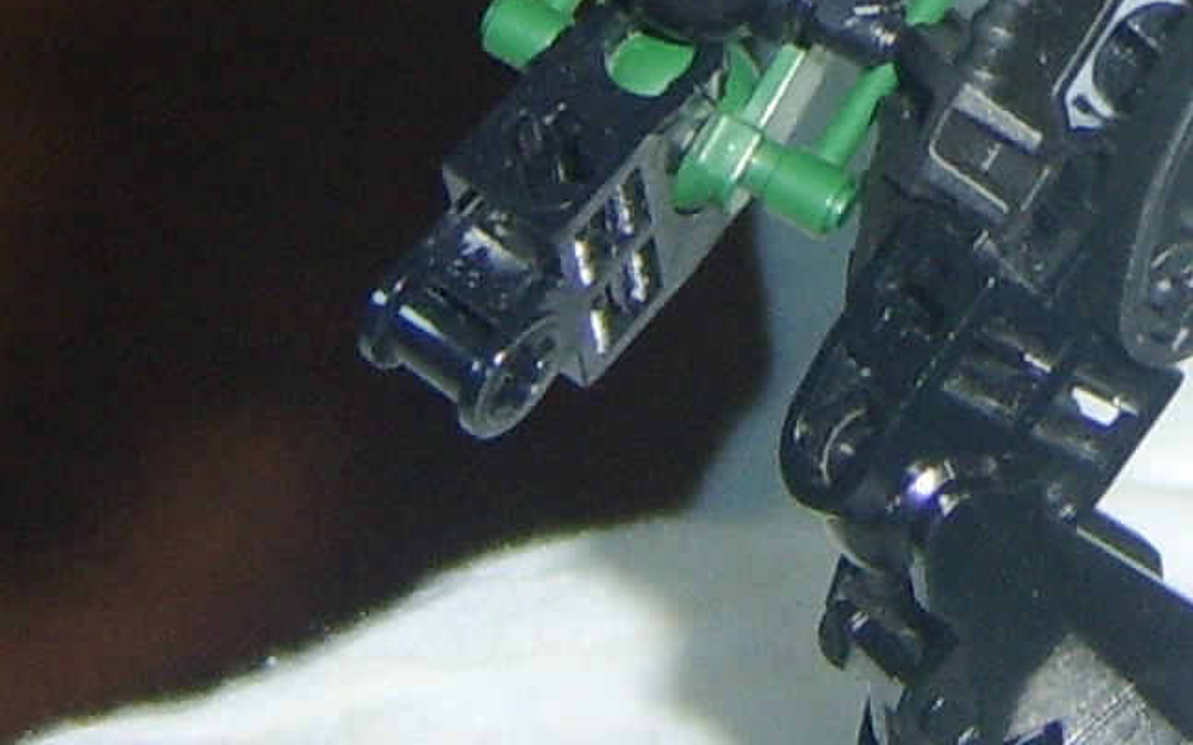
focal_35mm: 156
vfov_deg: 8.0
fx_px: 5071
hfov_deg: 13.2
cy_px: -701
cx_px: 1254
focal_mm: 8.13
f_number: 2.7
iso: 141
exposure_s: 1/30
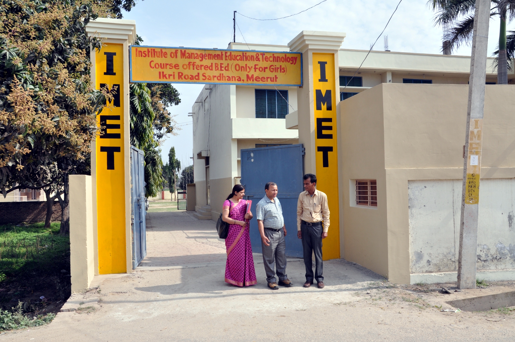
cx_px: 258
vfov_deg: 41.6
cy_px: 171
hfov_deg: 59.6
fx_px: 450
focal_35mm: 32
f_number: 11
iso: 200
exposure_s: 1/125
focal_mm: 21
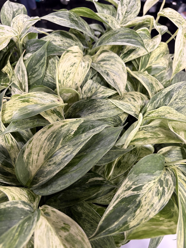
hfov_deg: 53.1
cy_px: 124
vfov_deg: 67.3
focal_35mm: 26
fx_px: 186
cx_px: 93
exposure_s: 1/60
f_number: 1.6
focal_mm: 5.96
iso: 200
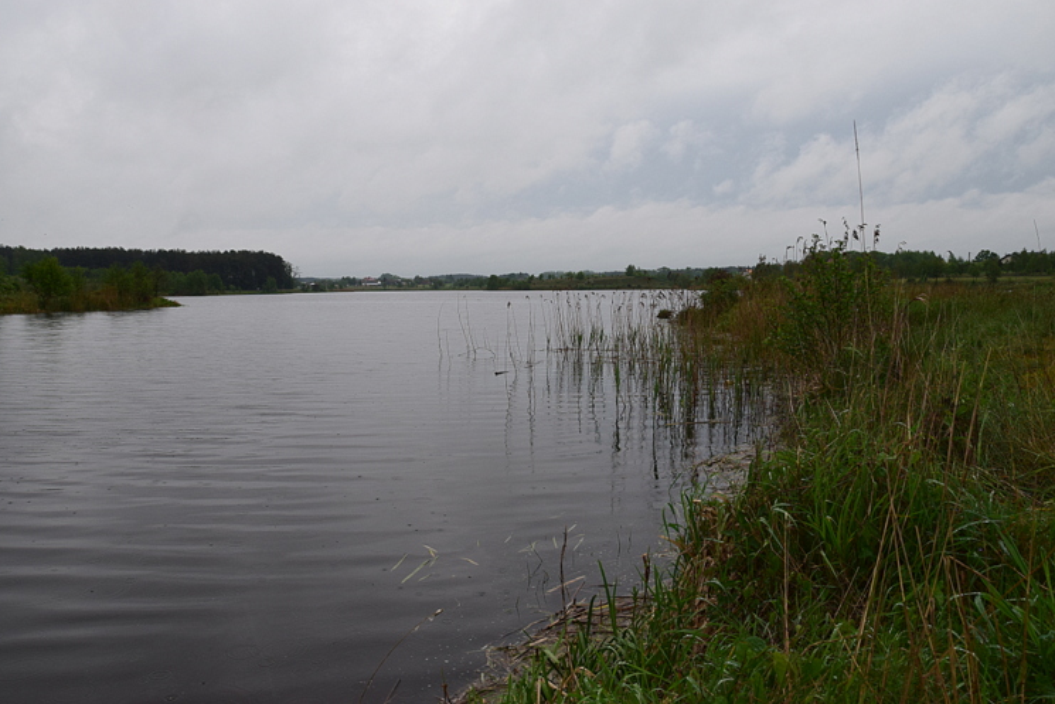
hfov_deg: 63.6
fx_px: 850
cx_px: 500
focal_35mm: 29
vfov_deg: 45.0
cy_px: 327
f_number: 9
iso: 400
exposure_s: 1/125
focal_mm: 18
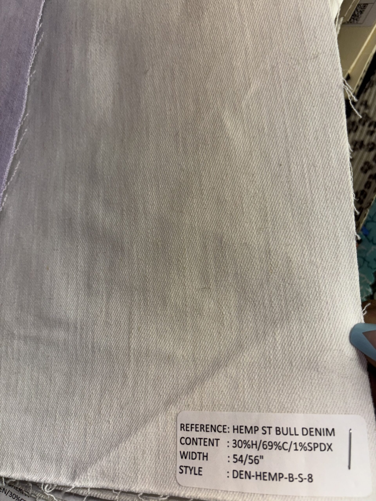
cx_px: 188
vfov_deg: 67.3
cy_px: 250
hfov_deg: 53.1
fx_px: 377
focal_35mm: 26
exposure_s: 1/77
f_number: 1.6
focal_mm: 5.96
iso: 32
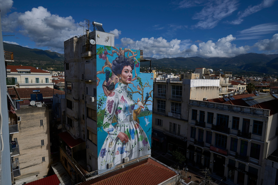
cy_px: 92
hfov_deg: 84.0
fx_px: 154
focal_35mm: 20
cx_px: 139
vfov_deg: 61.9
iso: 50
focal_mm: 20
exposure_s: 1/640
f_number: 6.3
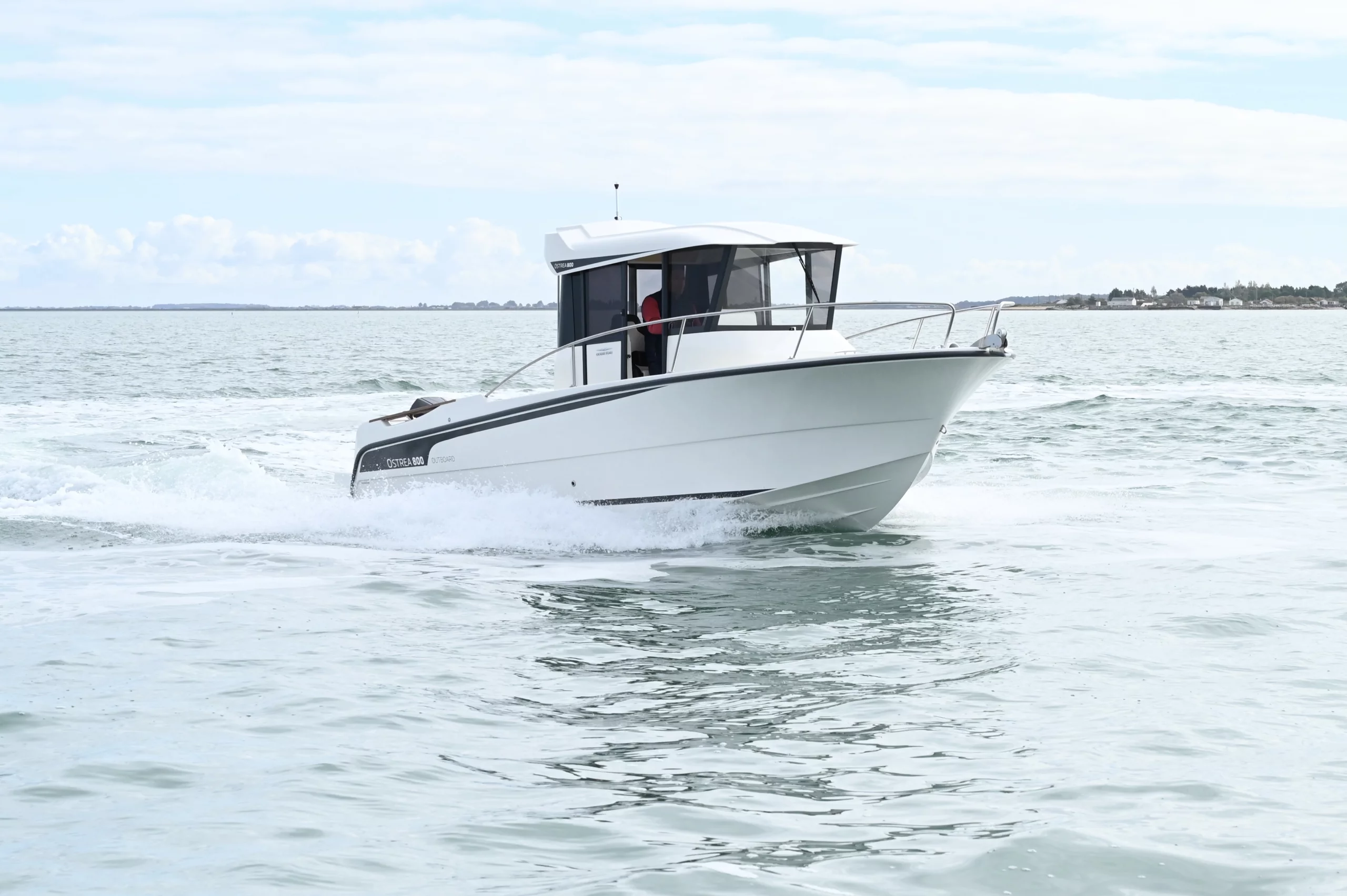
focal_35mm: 70
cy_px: 448
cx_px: 674
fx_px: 2617
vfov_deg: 19.4
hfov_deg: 28.9
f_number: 8
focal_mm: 70
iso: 900
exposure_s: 1/2000
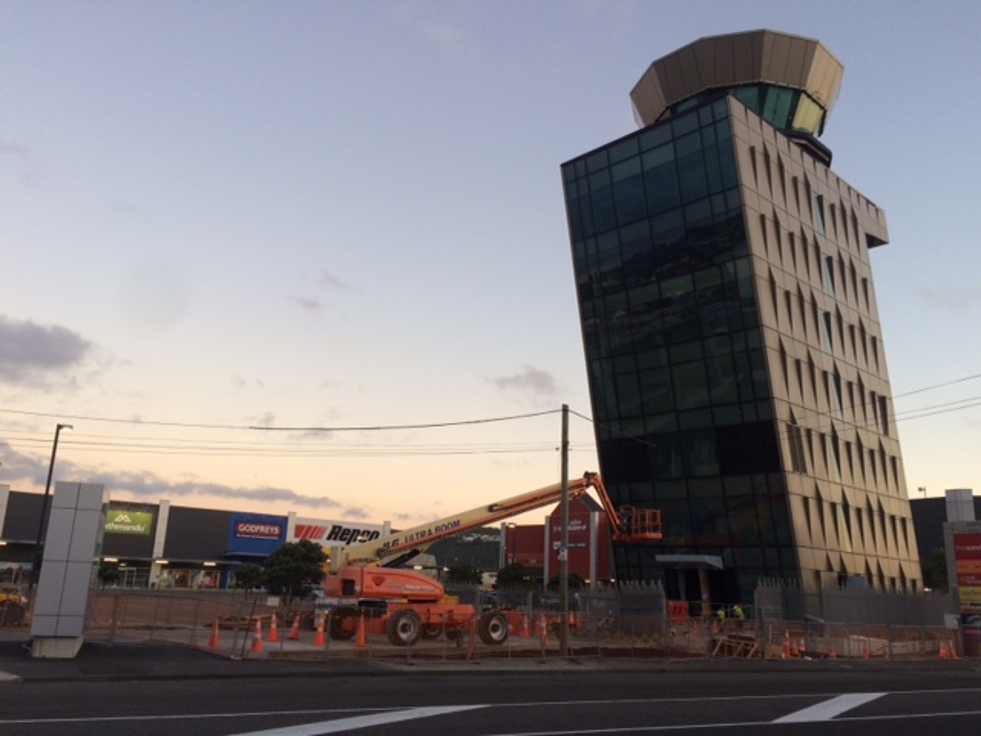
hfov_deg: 61.7
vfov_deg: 48.2
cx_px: 490
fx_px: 822
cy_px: 368
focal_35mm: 29
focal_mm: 4.15
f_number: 2.2
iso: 32
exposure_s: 1/100
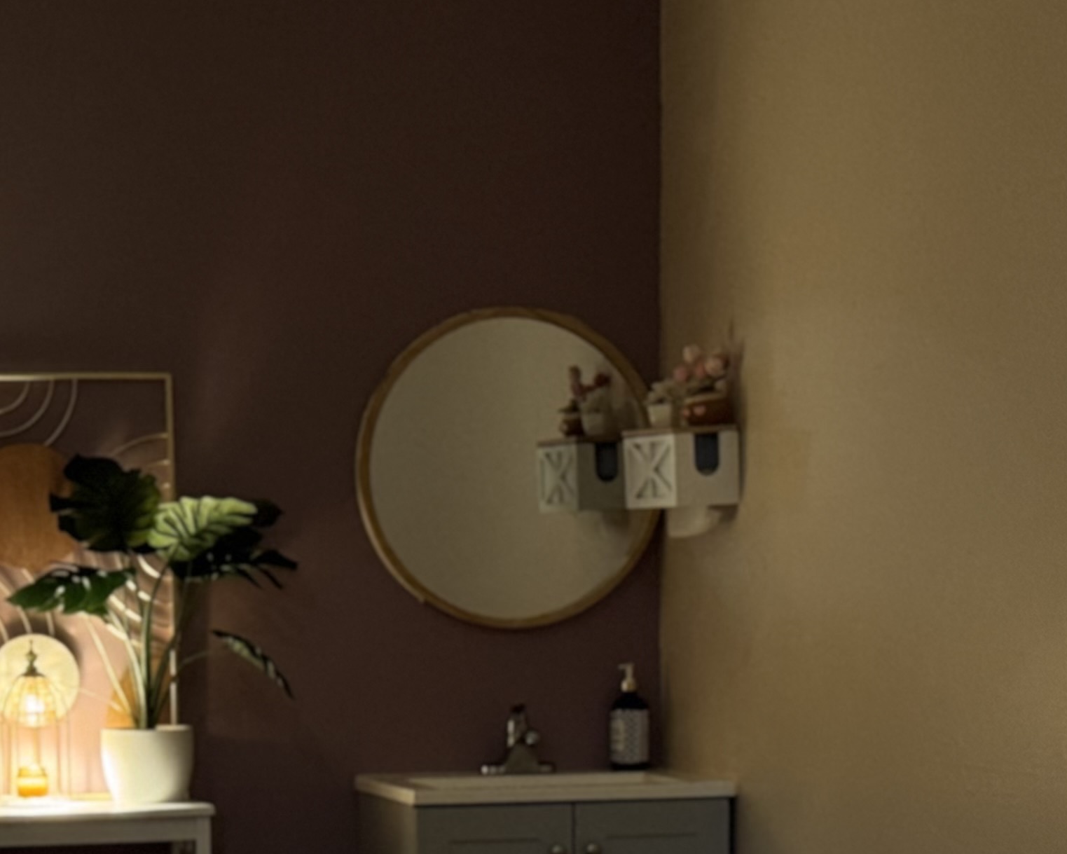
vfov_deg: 12.1
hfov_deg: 15.5
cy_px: 1052
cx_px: 370
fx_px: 3917
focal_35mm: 124
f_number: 1.78
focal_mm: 6.76
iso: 250
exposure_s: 1/40
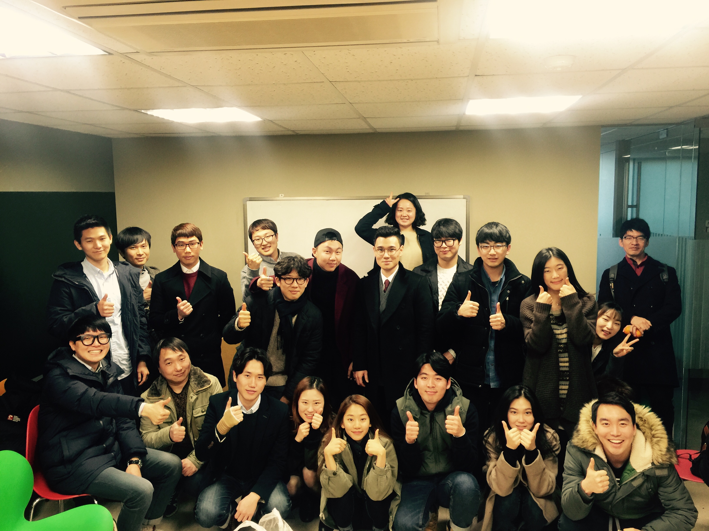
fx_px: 594
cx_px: 354
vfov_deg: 48.2
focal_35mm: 29
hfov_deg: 61.7
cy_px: 266
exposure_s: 1/30
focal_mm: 4.15
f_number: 2.2
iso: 50
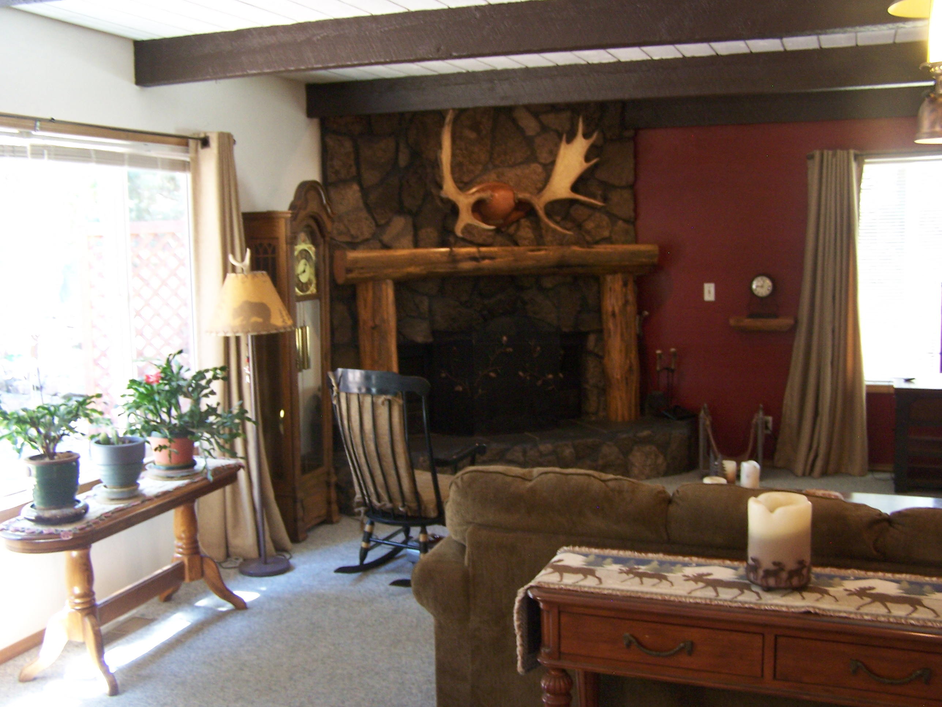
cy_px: 354
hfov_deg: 49.0
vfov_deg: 37.7
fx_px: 1034
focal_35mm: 38
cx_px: 471
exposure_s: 1/8
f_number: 2.8
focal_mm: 6.3
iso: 140
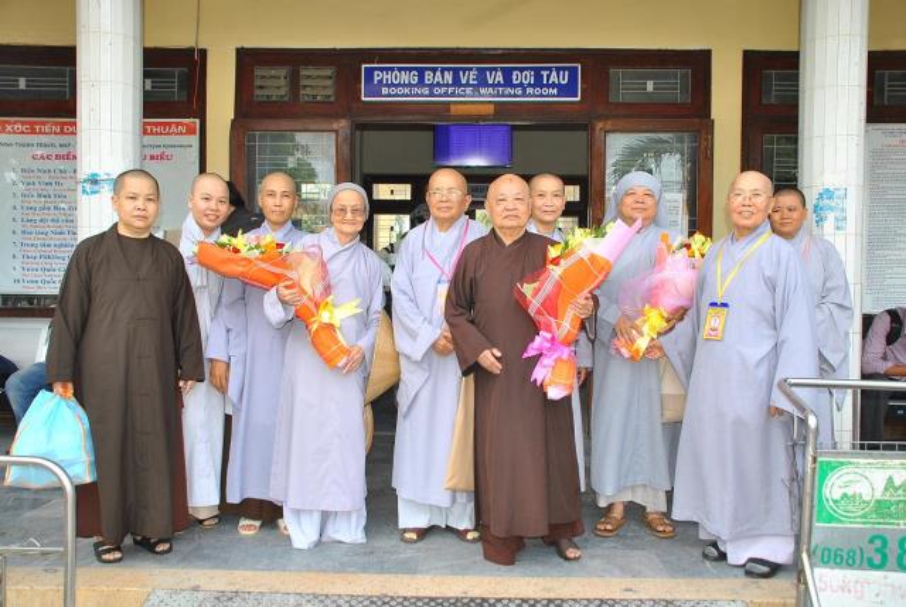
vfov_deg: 40.1
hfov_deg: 57.1
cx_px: 453
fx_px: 832
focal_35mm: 33
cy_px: 304
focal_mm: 22
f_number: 5
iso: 200
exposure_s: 1/100
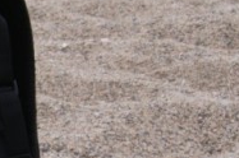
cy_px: 361
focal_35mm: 482
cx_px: -410
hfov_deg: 4.2
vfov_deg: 2.8
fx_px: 3194
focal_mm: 50
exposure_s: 1/100
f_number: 6.3
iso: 100
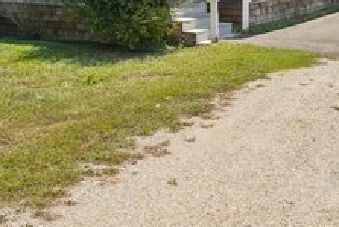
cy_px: -45
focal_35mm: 69
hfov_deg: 29.2
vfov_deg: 18.7
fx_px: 650
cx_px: 185
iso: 800
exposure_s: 1/2500
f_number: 8
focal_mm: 24
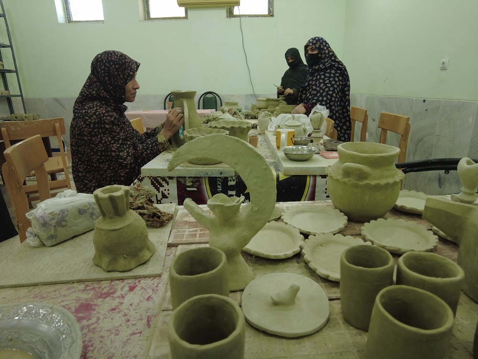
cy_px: 180
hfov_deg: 81.7
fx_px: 276
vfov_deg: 66.0
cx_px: 239
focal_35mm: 20
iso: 100
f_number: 1.8
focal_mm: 4.4
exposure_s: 1/20
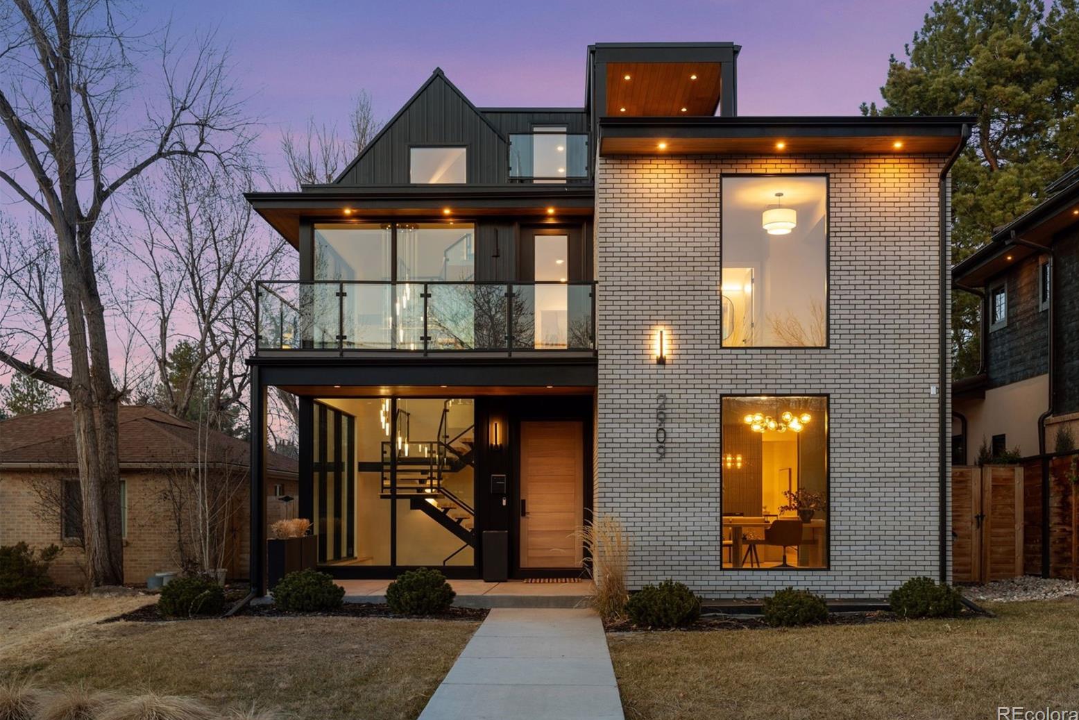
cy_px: 359
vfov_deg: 36.9
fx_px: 1079
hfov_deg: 53.1
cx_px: 554
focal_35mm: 36
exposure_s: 1/10
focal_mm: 35
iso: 400
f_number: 8
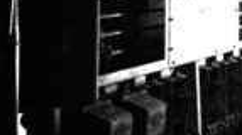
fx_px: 923
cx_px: 464
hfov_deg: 13.2
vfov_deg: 8.2
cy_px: -69
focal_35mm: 144
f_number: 2.2
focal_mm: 4.15
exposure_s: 1/17
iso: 1250
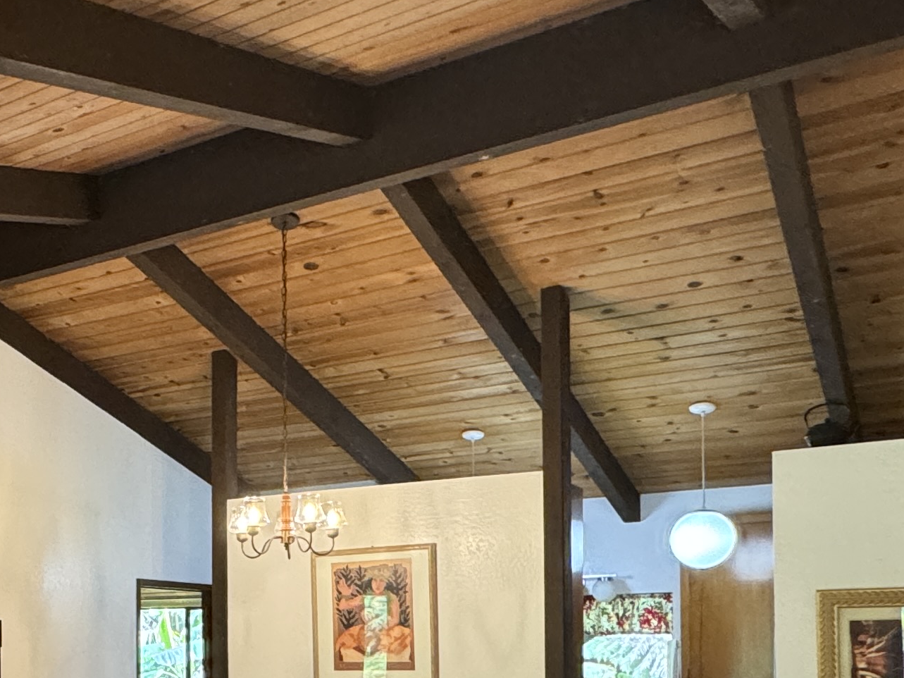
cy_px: 629
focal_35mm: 44
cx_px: 60
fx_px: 1149
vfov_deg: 31.1
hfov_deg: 39.3
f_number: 2.2
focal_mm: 2.22
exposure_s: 1/60
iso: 500
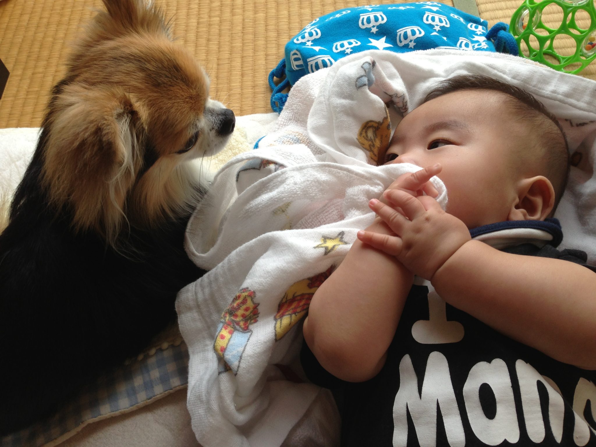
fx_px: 568
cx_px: 298
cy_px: 224
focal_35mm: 33
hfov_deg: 55.4
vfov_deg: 42.9
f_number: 2.4
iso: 50
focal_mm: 4.13
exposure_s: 1/120
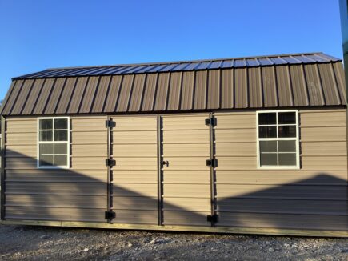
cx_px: 174
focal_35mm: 31
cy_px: 130
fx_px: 312
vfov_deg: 45.4
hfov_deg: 58.4
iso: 25
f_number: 2.4
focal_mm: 3.3
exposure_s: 1/420
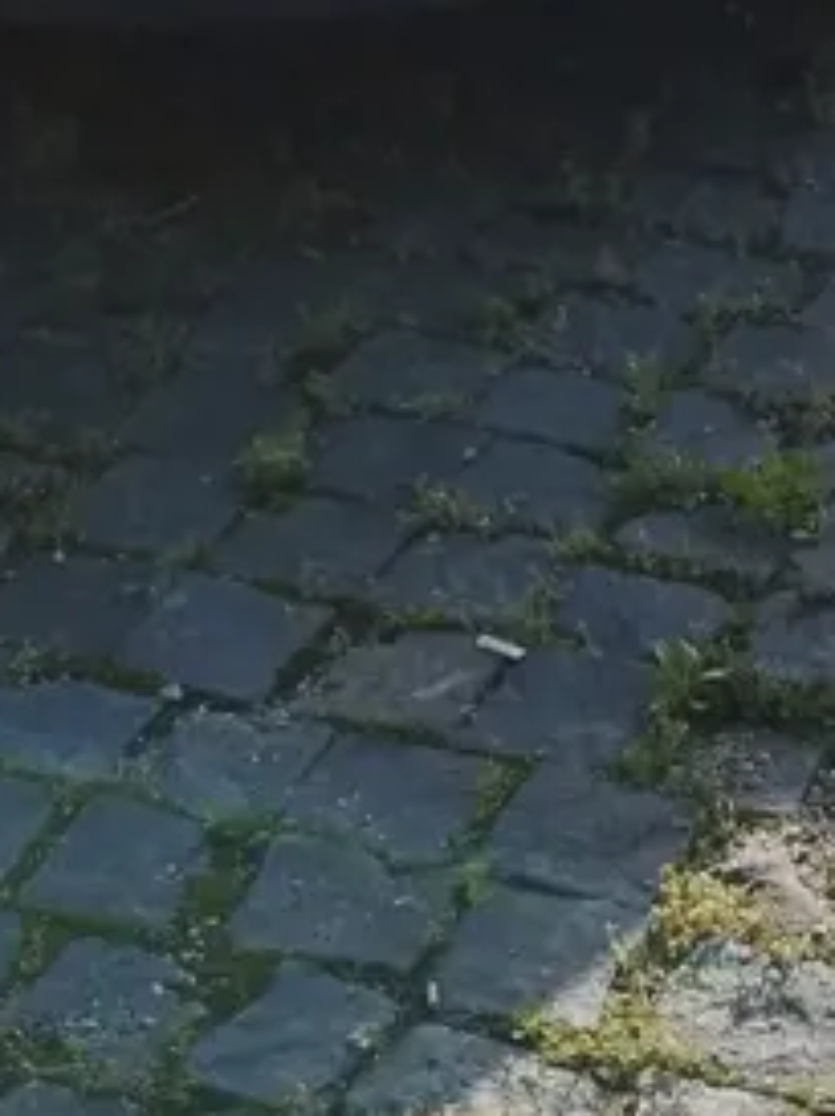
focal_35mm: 117
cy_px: -591
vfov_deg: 15.5
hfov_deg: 12.6
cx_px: 721
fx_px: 3769
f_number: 1.89
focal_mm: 5.89
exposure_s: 1/1938
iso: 50
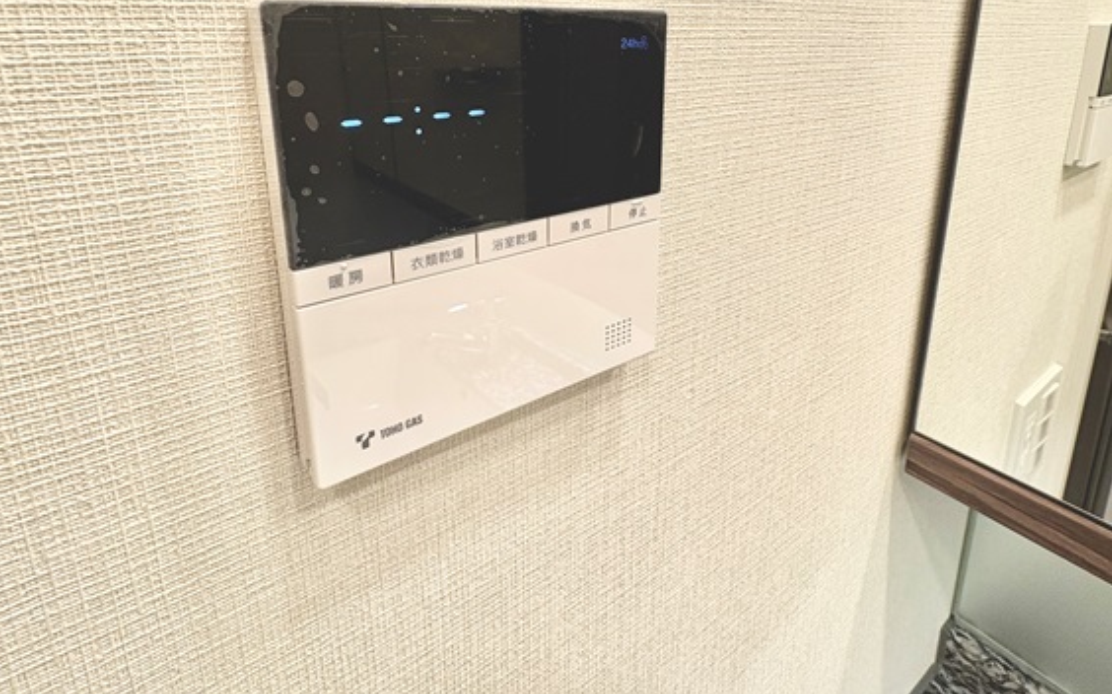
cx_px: 552
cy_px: 181
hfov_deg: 85.1
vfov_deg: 56.9
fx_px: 606
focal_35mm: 20
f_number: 2.2
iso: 125
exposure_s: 1/60
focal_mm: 2.22
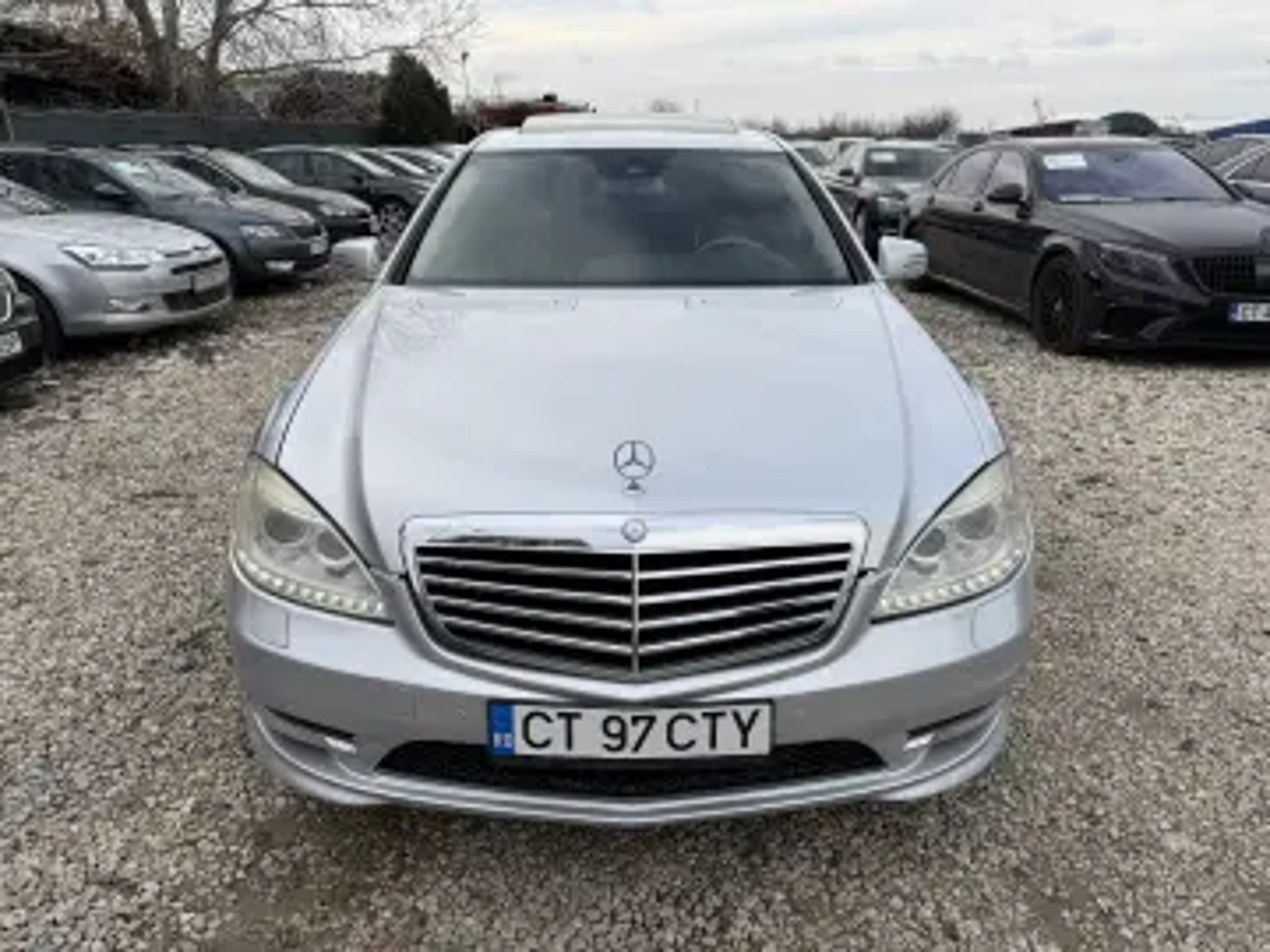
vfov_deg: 56.8
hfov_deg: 71.6
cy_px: 476
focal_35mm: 24
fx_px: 881
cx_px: 635
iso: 80
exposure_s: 1/831
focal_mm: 6.76
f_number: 1.78
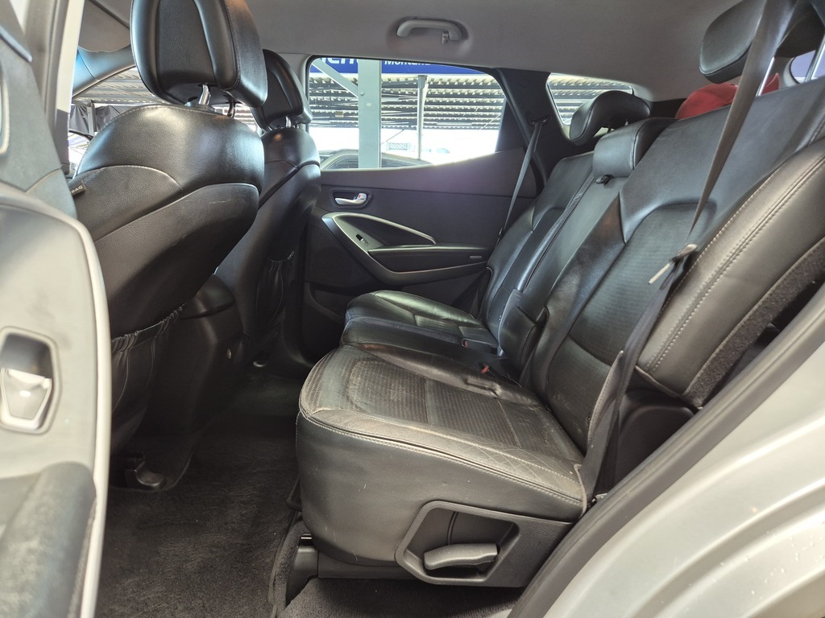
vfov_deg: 58.9
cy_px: 309
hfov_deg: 73.9
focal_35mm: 23
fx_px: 548
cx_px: 412
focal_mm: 5.4
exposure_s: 1/100
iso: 320
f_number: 1.8
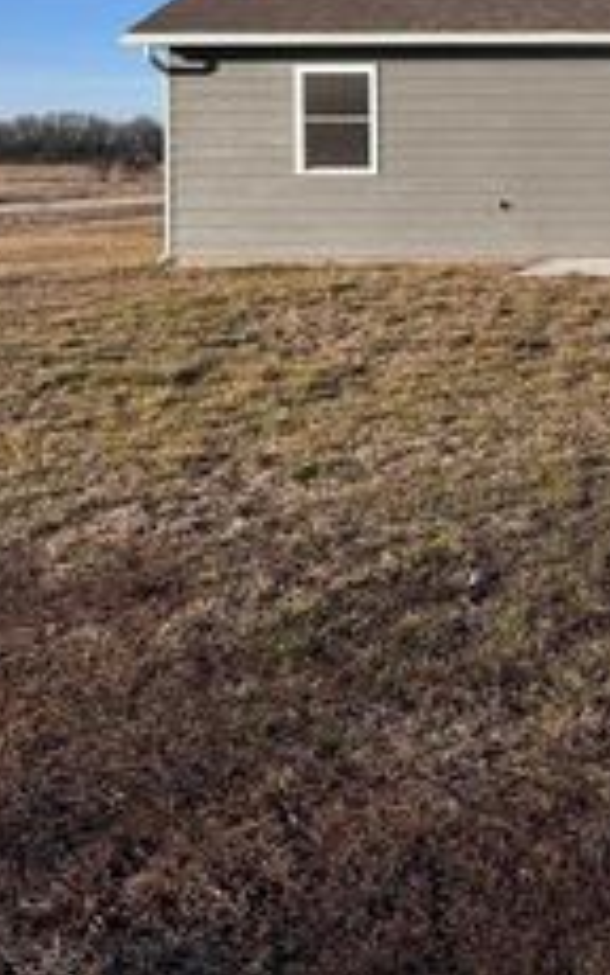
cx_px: 856
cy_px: 189
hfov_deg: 19.5
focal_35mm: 60
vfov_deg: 33.0
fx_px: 1594
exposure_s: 1/4274
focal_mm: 5.7
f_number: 1.5
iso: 50
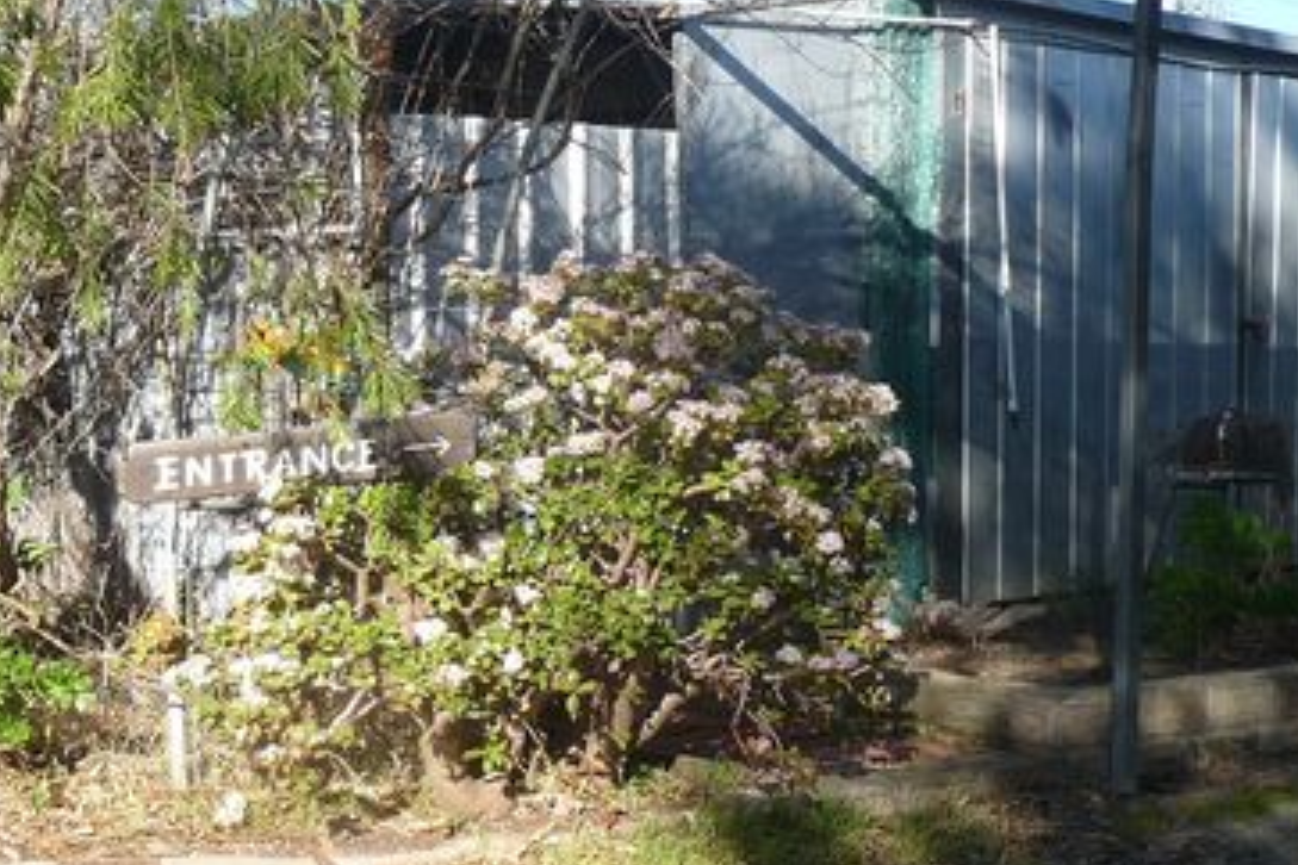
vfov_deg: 20.6
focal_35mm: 66
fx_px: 2379
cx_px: 472
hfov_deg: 30.4
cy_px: 531
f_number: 3.5
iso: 100
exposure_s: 1/400
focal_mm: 5.3
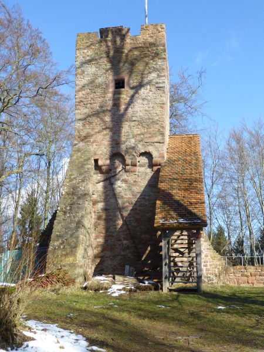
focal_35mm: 40
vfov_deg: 46.8
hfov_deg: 36.0
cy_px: 176
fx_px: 407
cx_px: 132
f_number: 3.9
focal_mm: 6.9
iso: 100
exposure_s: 1/400
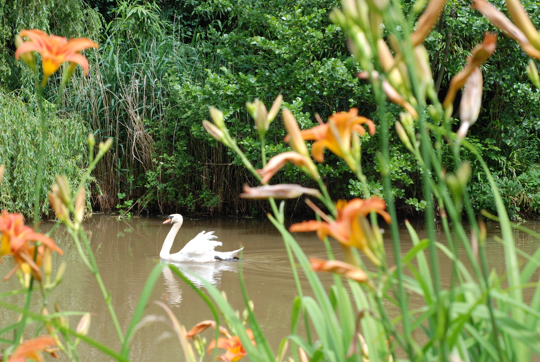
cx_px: 272
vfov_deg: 18.0
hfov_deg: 26.6
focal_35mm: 76
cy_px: 180
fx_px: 1141
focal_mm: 50
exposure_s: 1/250
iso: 400
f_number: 8
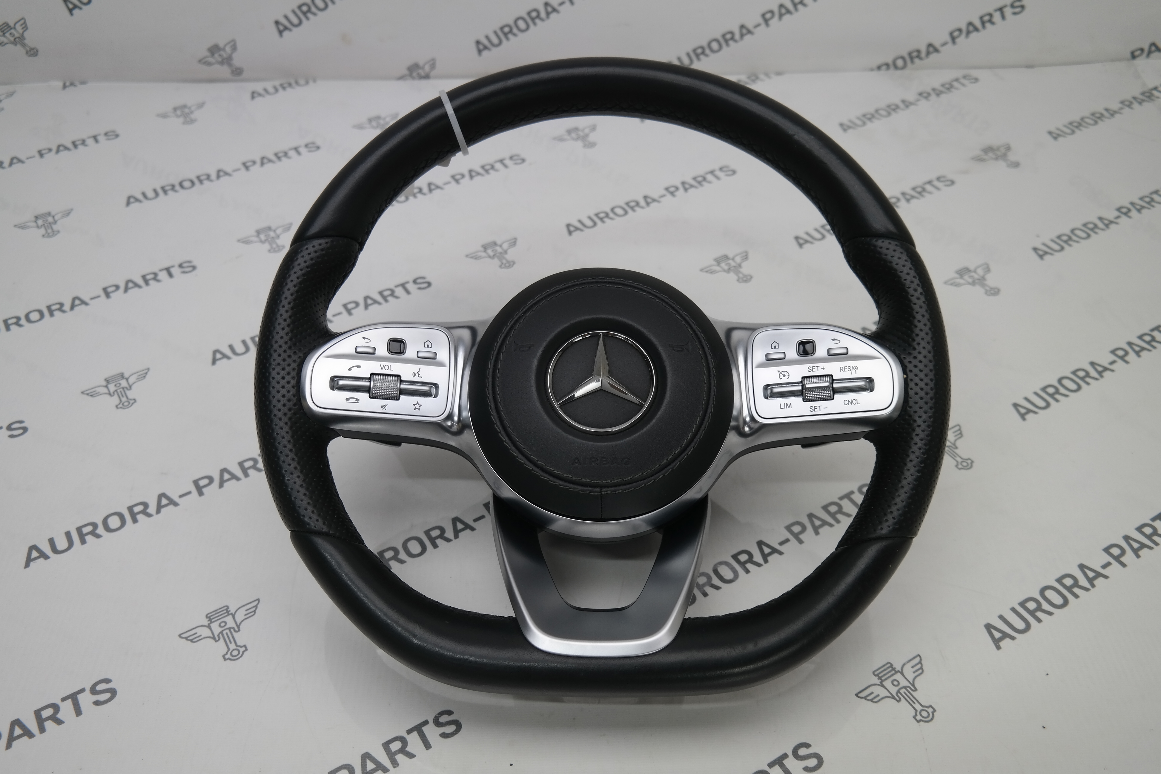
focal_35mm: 30
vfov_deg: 43.6
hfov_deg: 61.9
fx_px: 967
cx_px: 580
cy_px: 387
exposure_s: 1/80
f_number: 3.5
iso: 100
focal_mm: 20
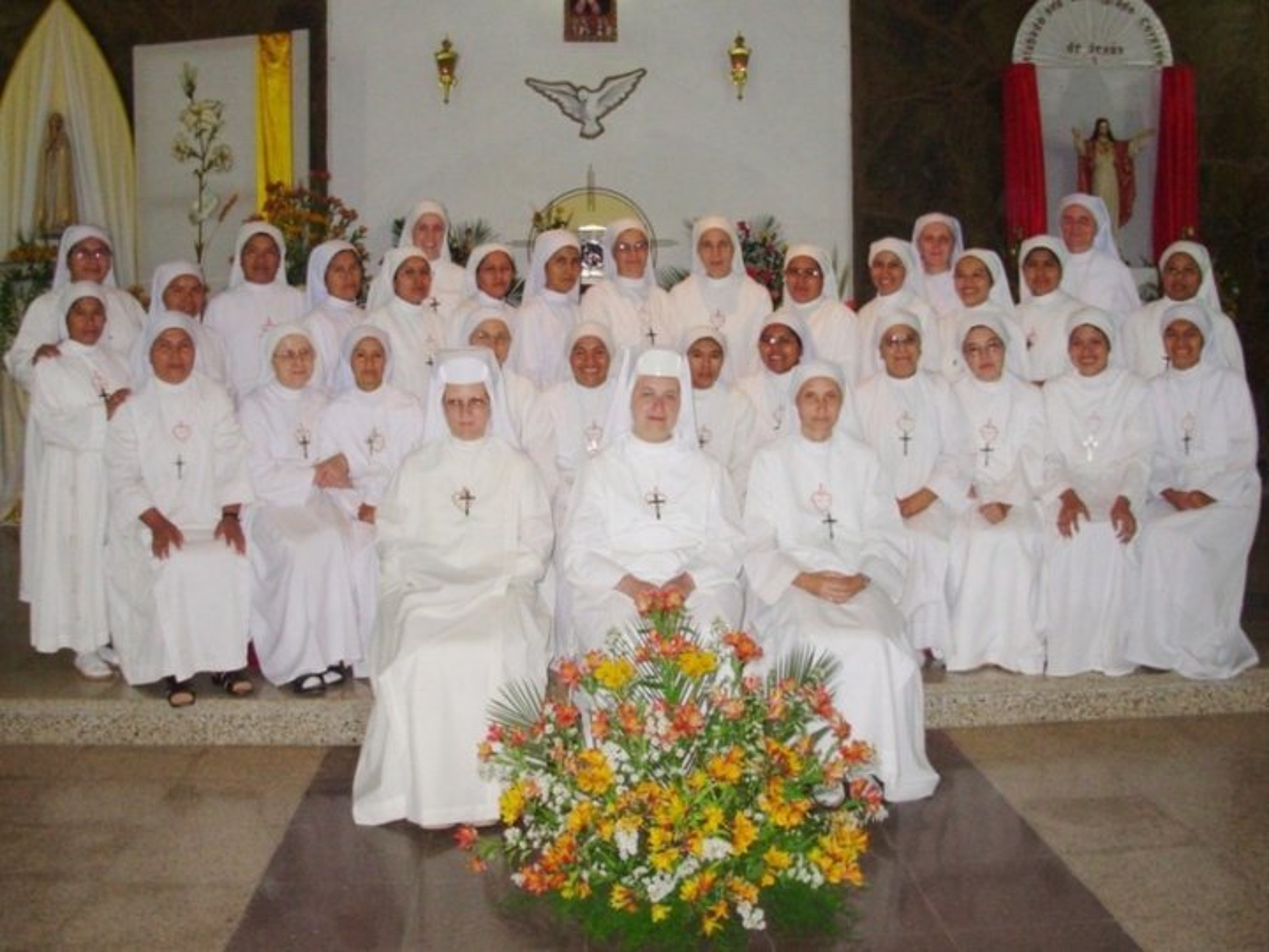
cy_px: 476
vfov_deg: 37.7
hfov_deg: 49.0
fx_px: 1393
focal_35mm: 38
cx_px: 634
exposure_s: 1/64
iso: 100
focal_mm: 6.3
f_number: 2.9
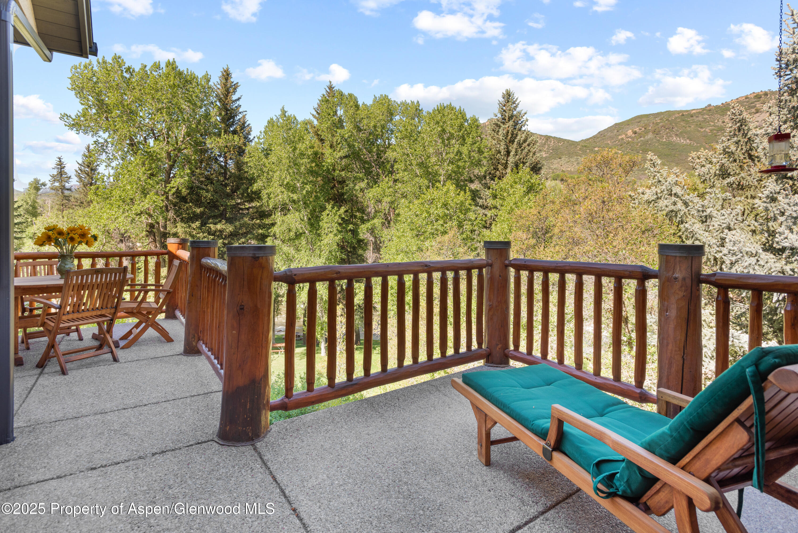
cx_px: 399
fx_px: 377
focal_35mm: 17
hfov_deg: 93.3
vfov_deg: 70.5
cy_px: 266
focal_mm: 17
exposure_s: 1/20
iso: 100
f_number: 7.1
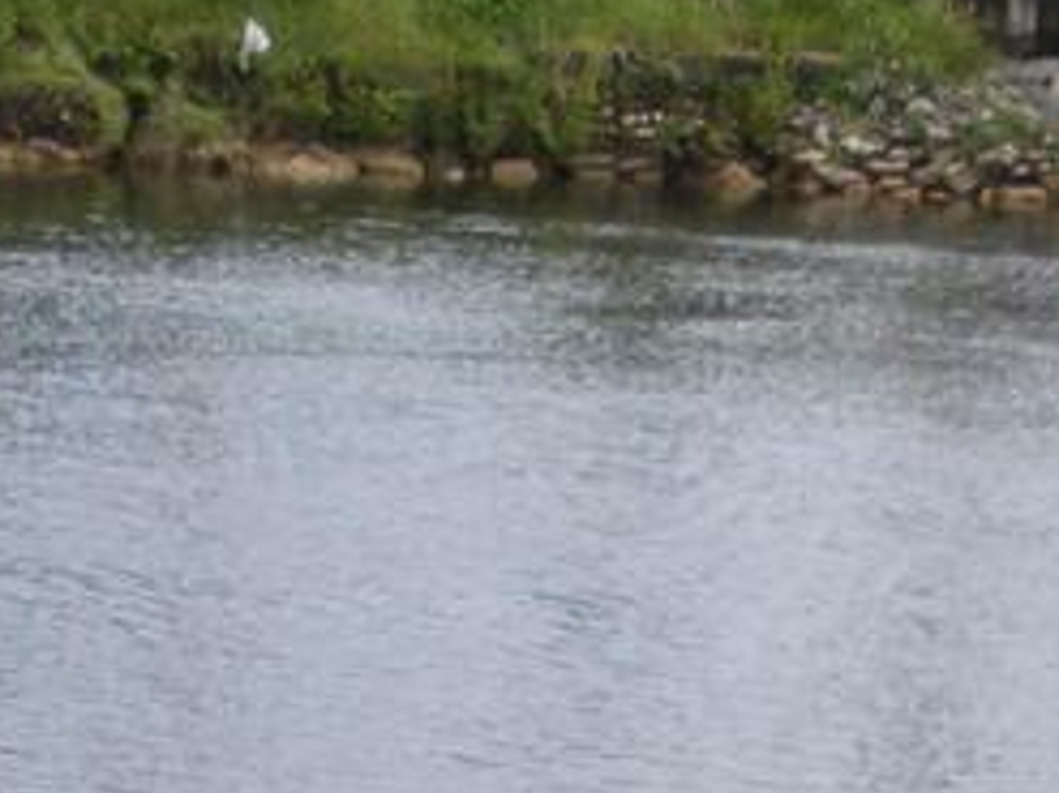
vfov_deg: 7.3
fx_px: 5963
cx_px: 1715
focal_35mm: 195
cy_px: 1719
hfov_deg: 9.8
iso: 64
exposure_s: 1/310
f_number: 3.5
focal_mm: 6.3
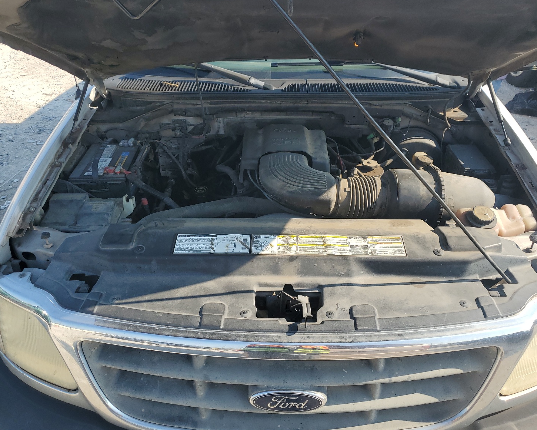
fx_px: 445
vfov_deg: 51.5
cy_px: 213
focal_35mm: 28
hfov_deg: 62.2
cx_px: 286
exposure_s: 1/1429
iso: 50
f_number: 1.5
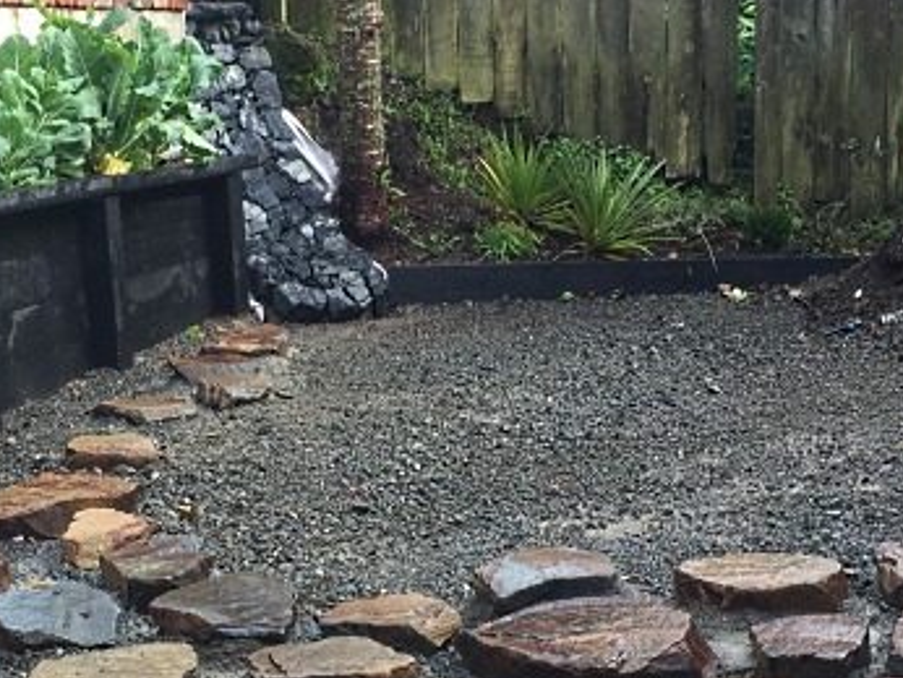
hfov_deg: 28.9
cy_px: 396
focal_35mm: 67
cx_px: 389
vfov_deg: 21.9
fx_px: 1749
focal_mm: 4.15
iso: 32
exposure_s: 1/113
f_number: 2.2
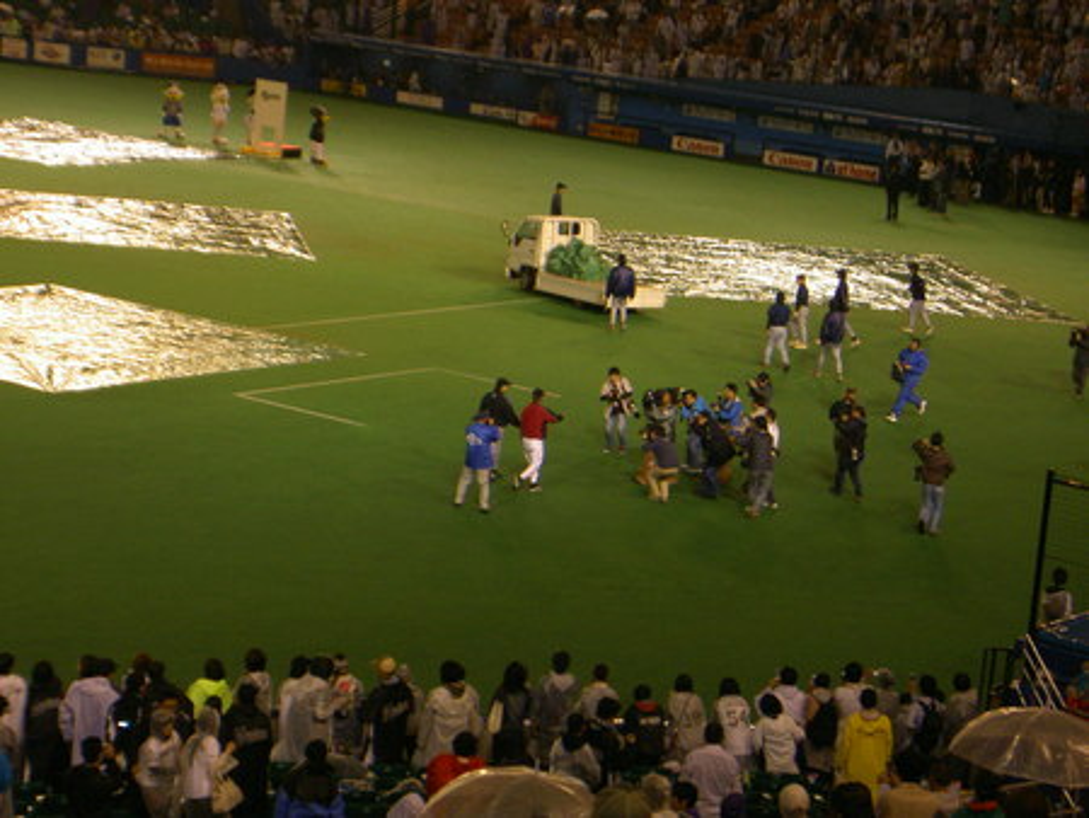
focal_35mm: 102
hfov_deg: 19.3
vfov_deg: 14.5
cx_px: 544
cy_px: 409
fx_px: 3211
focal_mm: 16.8
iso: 200
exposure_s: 1/100
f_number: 4.9
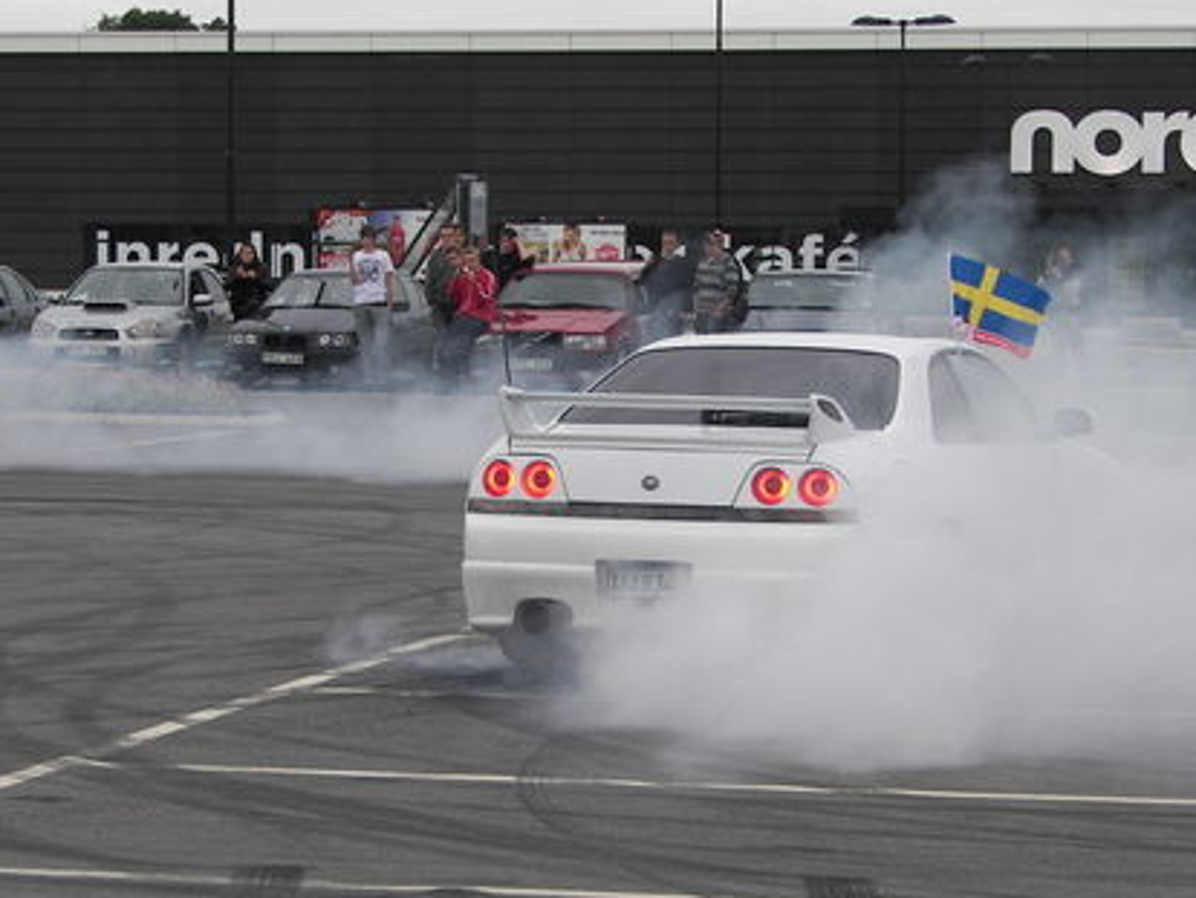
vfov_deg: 10.7
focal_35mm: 139
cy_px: 540
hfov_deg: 14.2
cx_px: 572
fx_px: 4805
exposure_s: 1/100
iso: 64
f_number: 2.8
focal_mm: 14.9
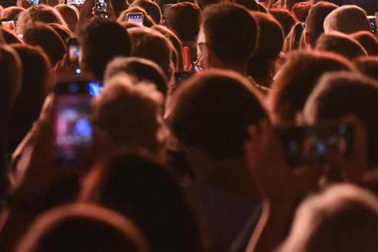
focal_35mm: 358
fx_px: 3759
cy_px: -10
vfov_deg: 3.8
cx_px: -234
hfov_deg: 5.7
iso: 12800
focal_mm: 110
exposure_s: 1/200
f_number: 4
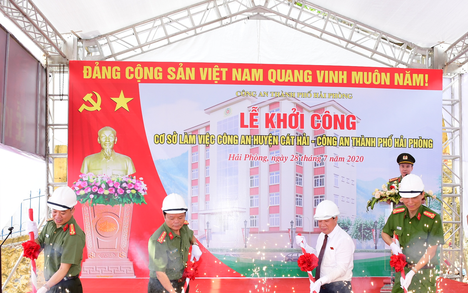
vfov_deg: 26.1
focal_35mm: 49
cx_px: 285
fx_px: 625
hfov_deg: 40.8
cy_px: 216
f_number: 6.3
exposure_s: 1/250
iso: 400
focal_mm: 20
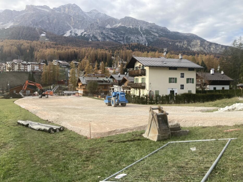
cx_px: 122
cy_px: 91
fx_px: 197
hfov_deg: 63.4
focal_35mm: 28
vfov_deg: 49.7
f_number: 1.8
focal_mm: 3.99
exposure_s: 1/440
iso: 20
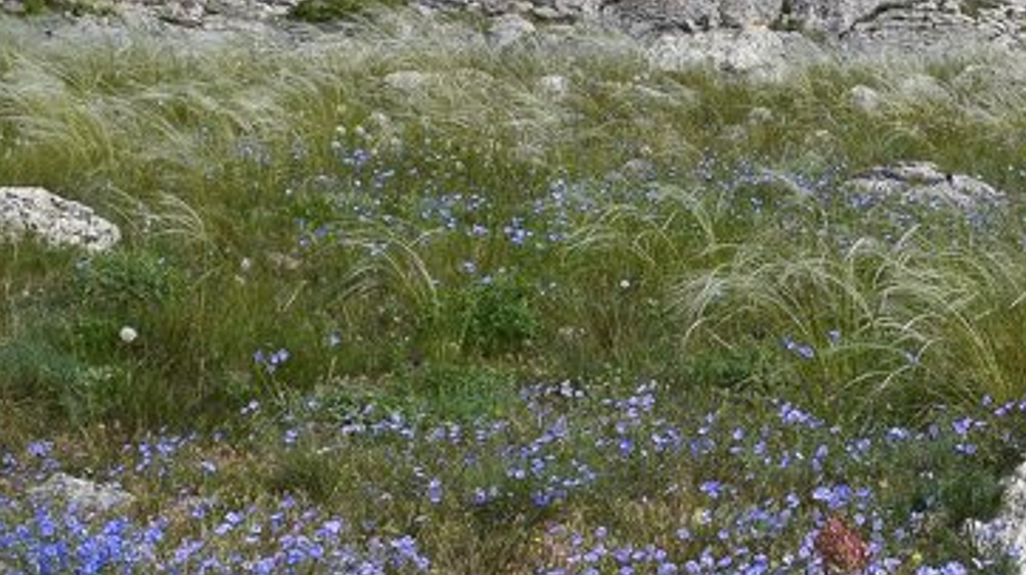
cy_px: 214
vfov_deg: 12.8
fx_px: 2555
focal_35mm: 94
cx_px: 1273
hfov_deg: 21.0
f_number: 11
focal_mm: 18
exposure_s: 1/500
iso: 280
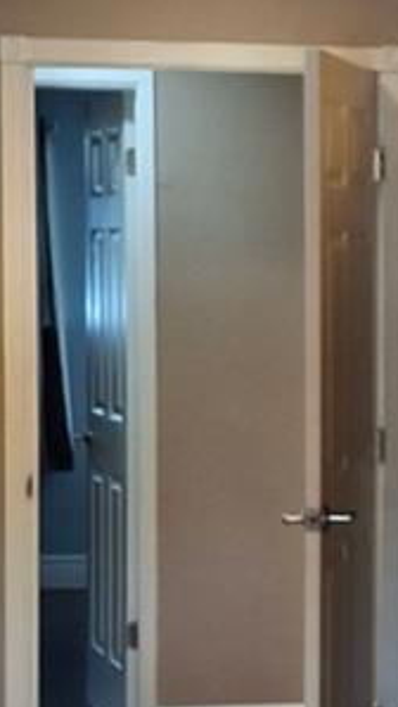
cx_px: 837
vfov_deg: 15.7
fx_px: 2566
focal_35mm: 137
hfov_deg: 8.4
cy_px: 332
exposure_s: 1/40
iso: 200
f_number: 1.8
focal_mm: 4.69
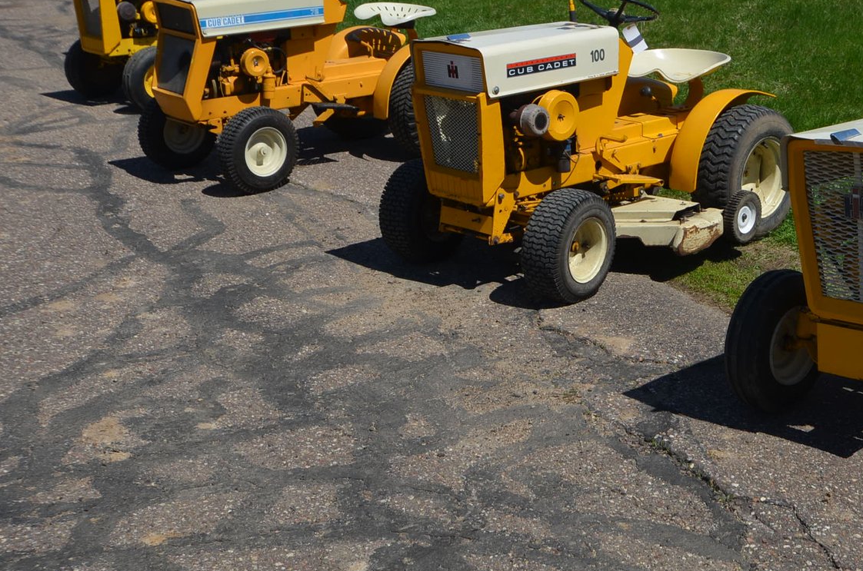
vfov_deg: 24.3
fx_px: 1316
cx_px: 572
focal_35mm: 55
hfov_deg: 36.0
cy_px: 170
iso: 100
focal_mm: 24
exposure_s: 1/320
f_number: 9
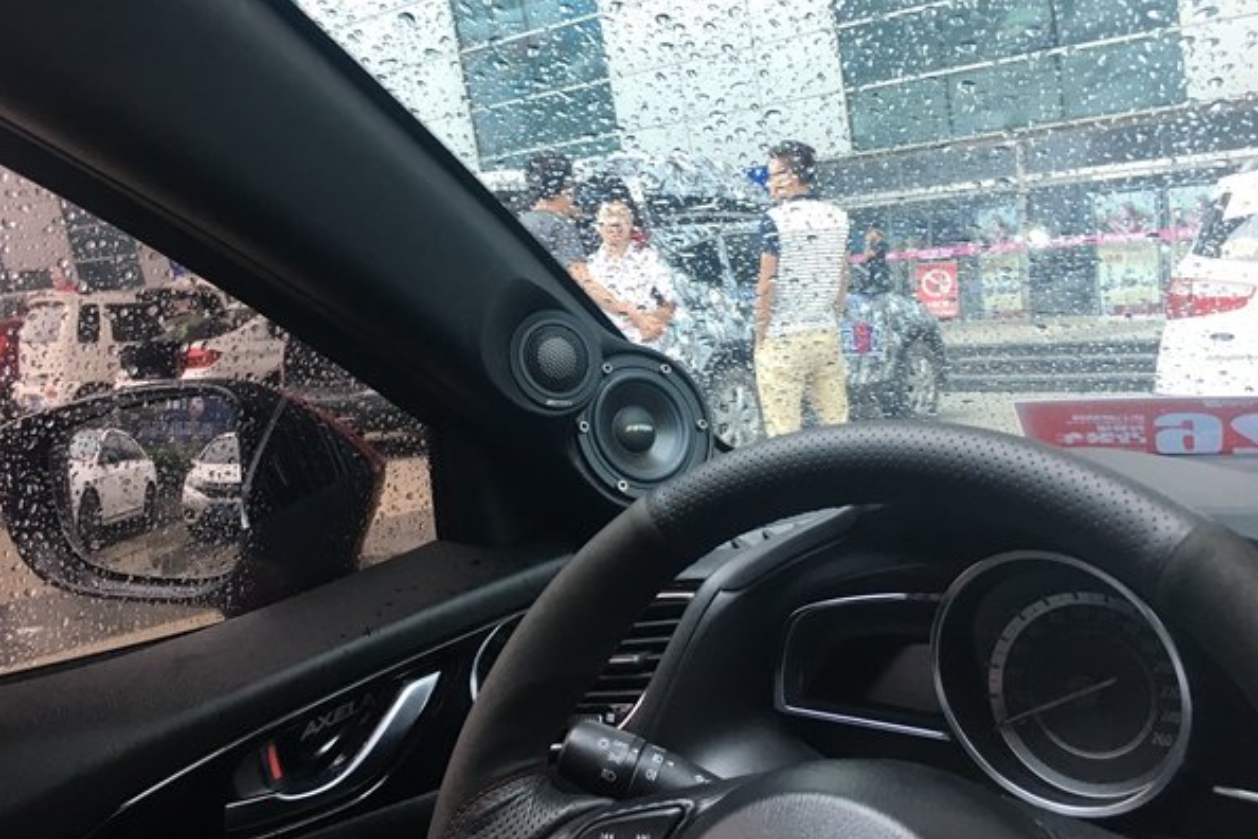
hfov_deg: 57.1
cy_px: 343
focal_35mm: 33
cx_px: 572
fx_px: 1153
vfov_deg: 39.8
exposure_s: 1/33
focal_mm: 4.15
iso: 32
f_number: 2.2
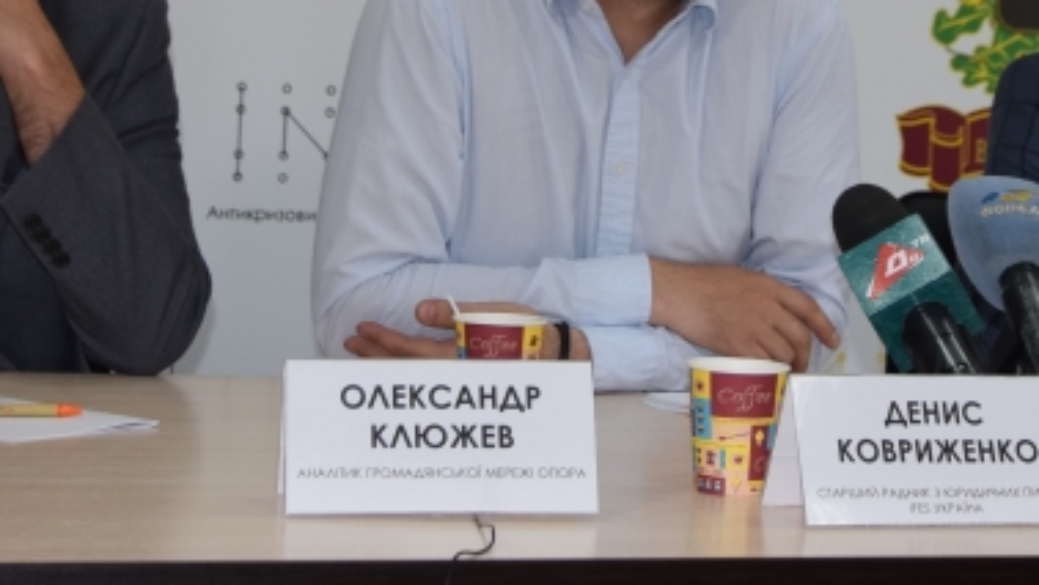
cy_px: 78
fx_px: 2729
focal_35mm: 99
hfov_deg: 21.5
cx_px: 618
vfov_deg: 12.2
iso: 500
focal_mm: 28
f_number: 4.5
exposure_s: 1/200
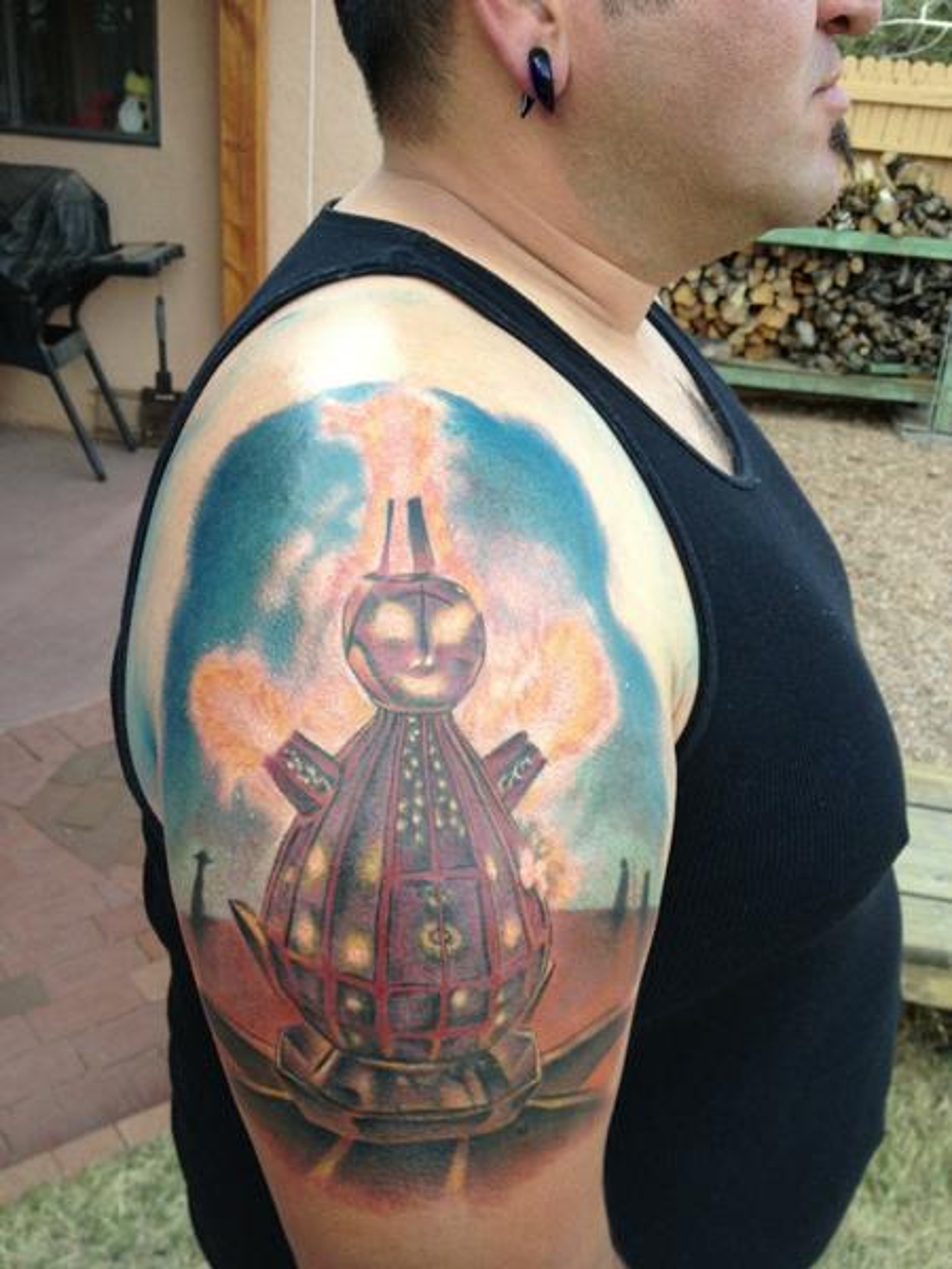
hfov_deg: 40.7
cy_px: 634
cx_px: 476
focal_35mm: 35
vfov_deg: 52.6
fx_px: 1283
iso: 80
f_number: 2.4
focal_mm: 4.28
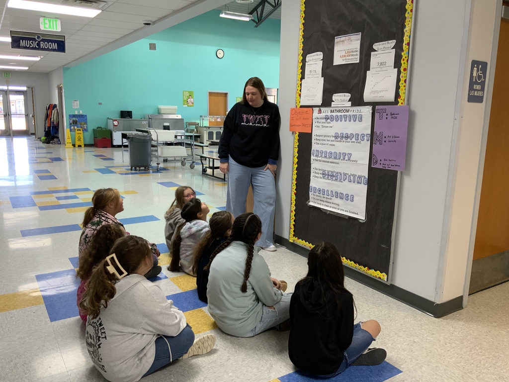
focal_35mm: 29
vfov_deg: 48.2
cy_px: 191
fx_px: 426
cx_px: 254
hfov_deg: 61.7
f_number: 1.8
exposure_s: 1/60
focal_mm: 3
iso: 80
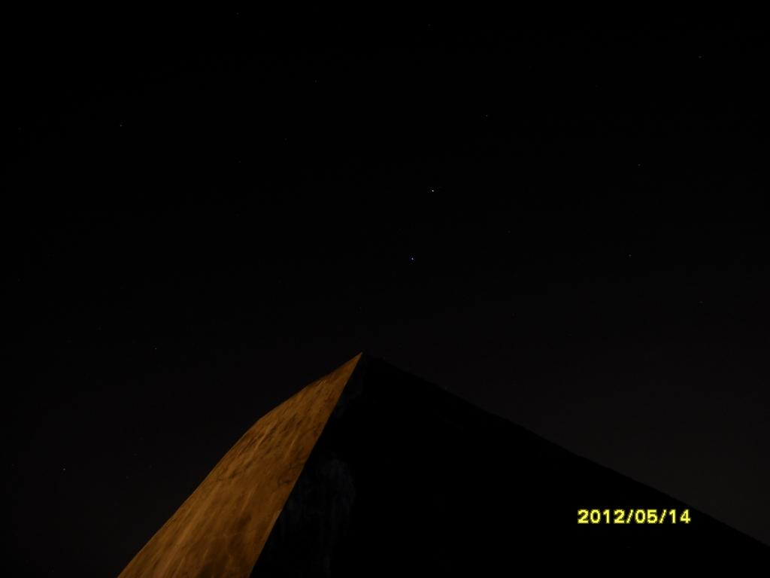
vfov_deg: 36.8
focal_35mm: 39
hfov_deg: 47.9
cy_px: 289
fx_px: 868
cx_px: 385
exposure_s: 16
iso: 80
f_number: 3.5
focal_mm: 6.6
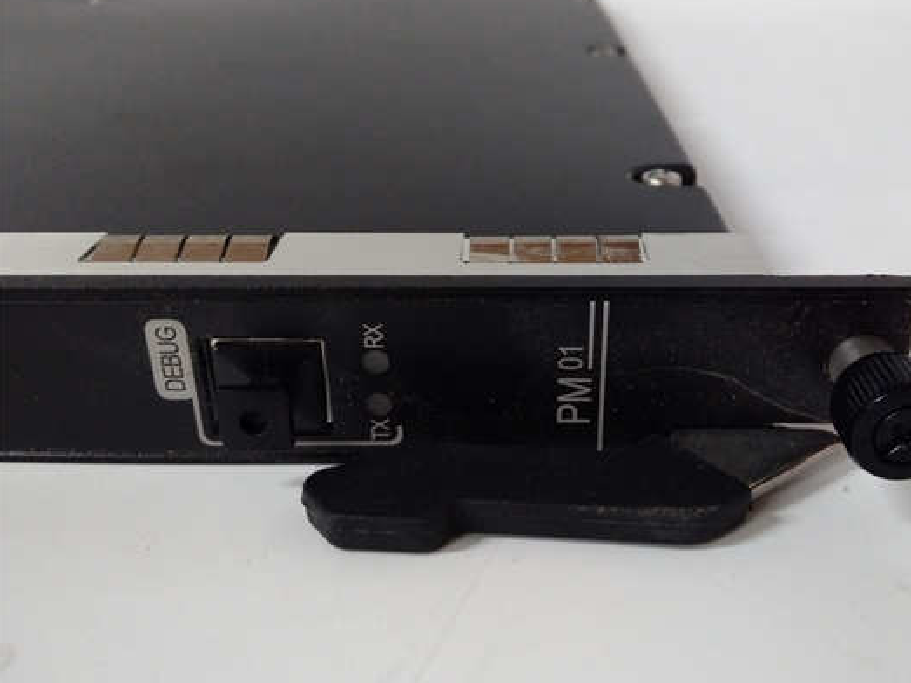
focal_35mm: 31
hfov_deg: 58.1
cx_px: 519
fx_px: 816
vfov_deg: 45.3
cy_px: 296
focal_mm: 3.79
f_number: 2
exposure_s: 1/33
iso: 548
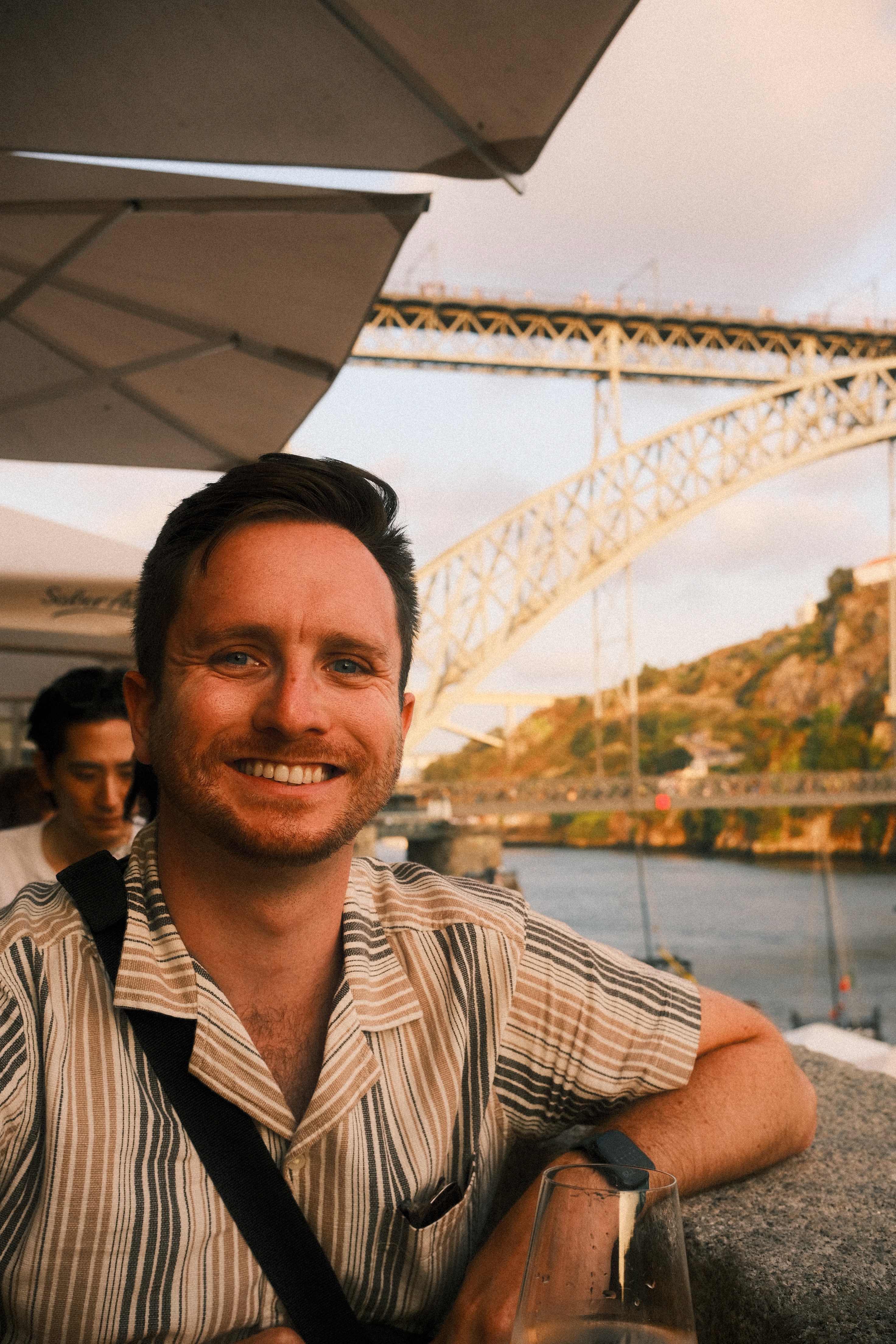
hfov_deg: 32.6
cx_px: 448
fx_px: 1531
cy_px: 672
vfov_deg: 47.4
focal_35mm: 41
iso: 640
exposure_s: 1/320
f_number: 5.6
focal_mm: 27
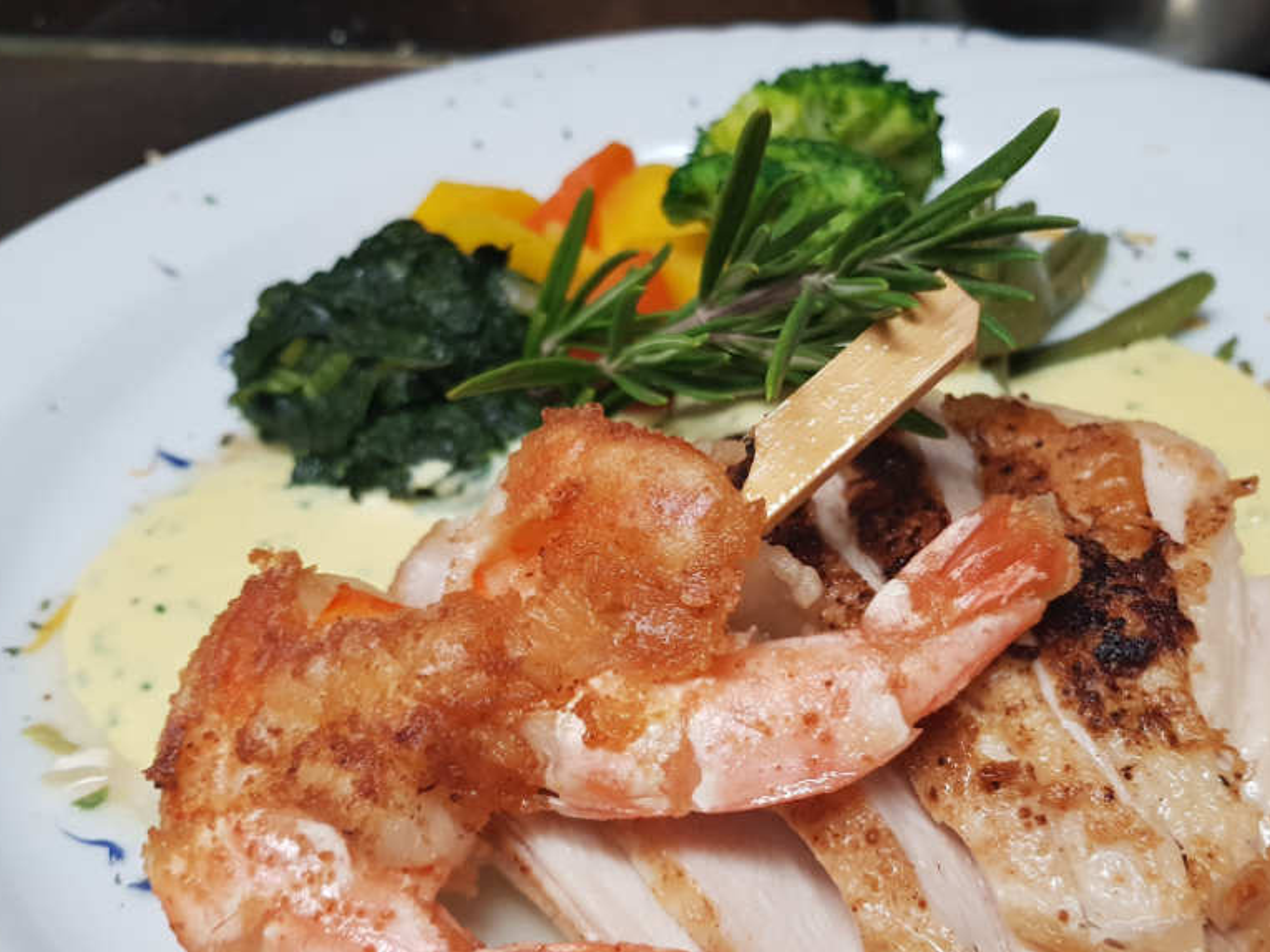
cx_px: 739
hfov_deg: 53.7
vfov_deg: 41.6
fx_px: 1248
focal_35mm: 34
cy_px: 567
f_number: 1.7
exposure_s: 1/33
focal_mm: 4.2
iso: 250
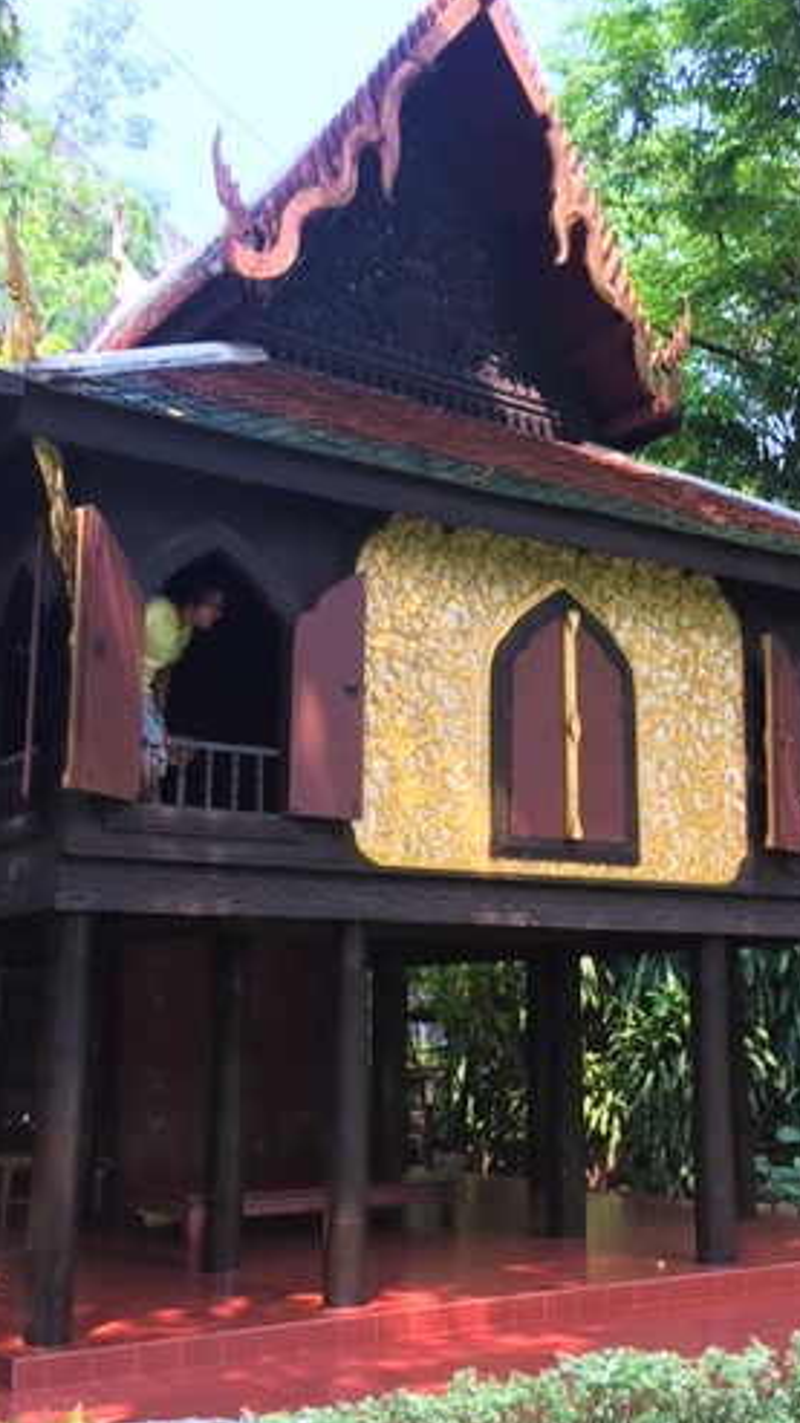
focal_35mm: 41
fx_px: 1548
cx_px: 448
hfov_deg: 29.0
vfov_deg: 49.3
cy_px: 788
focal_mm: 4.15
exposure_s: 1/140
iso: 25
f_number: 2.2
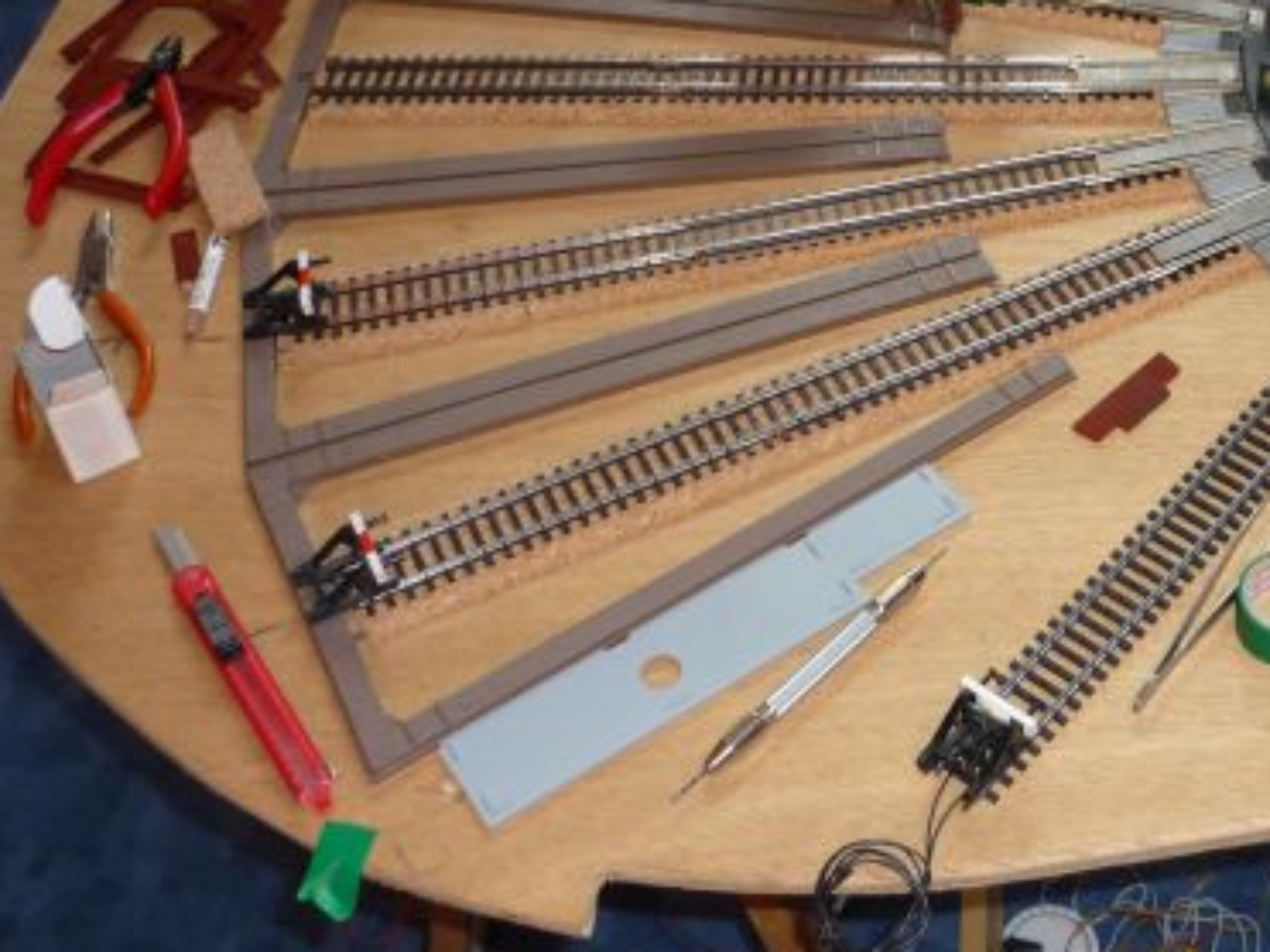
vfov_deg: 25.3
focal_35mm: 57
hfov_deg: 32.6
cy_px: 236
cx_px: 1065
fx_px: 2091
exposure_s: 1/30
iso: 100
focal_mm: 5.5
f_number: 2.8
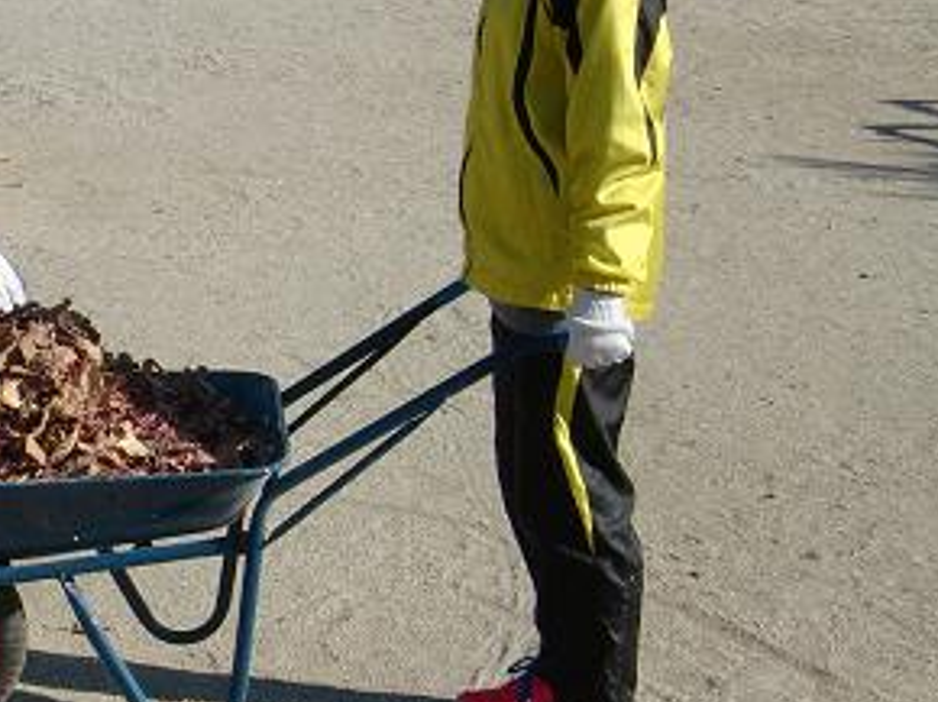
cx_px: -184
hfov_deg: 17.8
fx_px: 2843
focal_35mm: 105
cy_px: 346
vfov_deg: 14.1
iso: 64
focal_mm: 6.66
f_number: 3.9
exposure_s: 1/640
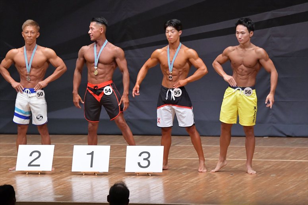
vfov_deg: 5.7
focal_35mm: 240
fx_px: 2052
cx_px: 154
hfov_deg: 8.6
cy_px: 102
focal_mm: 160
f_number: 5.6
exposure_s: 1/400
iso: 6400
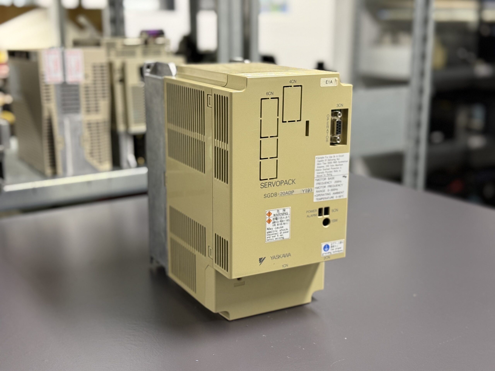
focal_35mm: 48
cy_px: 186
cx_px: 248
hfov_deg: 39.7
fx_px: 686
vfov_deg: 30.3
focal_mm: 6.76
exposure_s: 1/33
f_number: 1.78
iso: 200
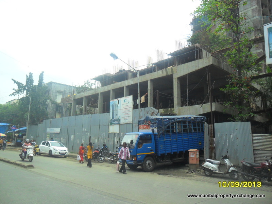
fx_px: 212
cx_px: 136
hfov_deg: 65.3
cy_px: 102
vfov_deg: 51.4
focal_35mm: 27
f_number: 3.5
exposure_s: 1/1000
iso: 100
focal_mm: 4.9
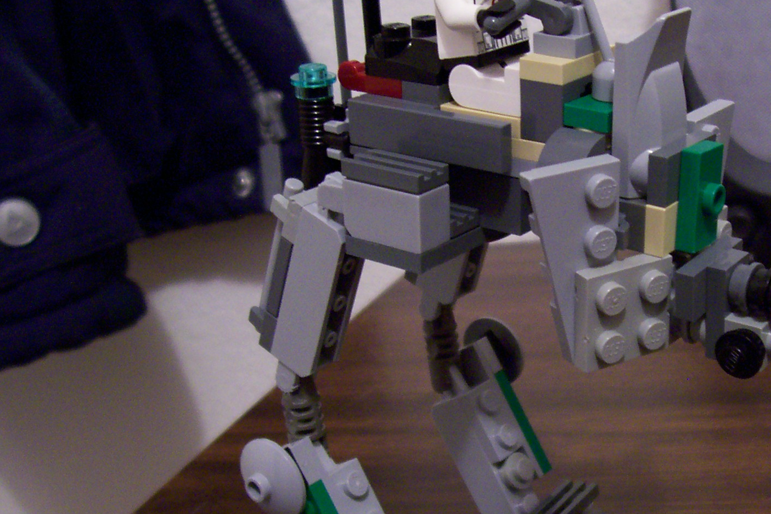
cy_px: 328
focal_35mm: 58
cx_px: 587
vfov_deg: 23.3
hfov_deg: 33.7
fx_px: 1242
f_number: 2.7
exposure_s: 1/8
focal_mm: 5.6
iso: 160
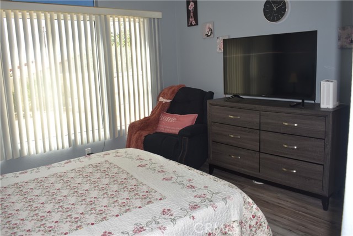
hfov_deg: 61.9
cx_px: 176
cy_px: 118
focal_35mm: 30
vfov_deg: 43.6
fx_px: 294
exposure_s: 1/125
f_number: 5.6
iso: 160
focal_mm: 20
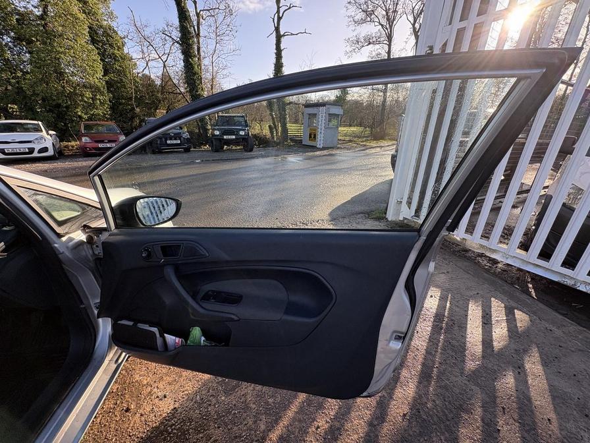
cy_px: 222
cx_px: 295
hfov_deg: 102.1
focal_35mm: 14
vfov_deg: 85.7
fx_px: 239
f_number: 2.2
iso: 40
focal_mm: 2.22
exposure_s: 1/258
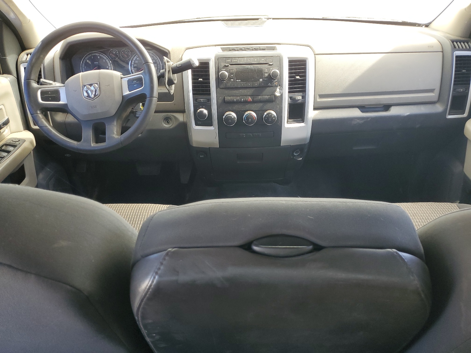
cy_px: 176
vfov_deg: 53.1
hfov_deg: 67.3
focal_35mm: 26
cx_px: 236
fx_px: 354
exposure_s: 1/120
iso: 73
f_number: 1.5
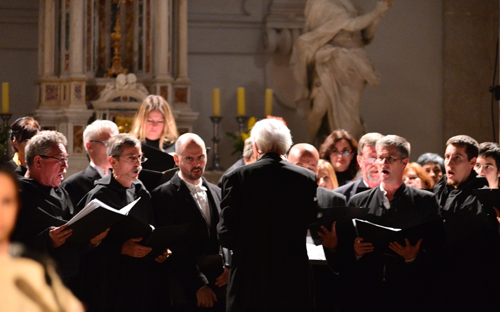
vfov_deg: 6.9
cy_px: 154
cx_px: 249
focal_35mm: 190
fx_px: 2588
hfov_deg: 11.0
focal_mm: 185
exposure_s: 1/30
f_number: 2.8
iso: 5000
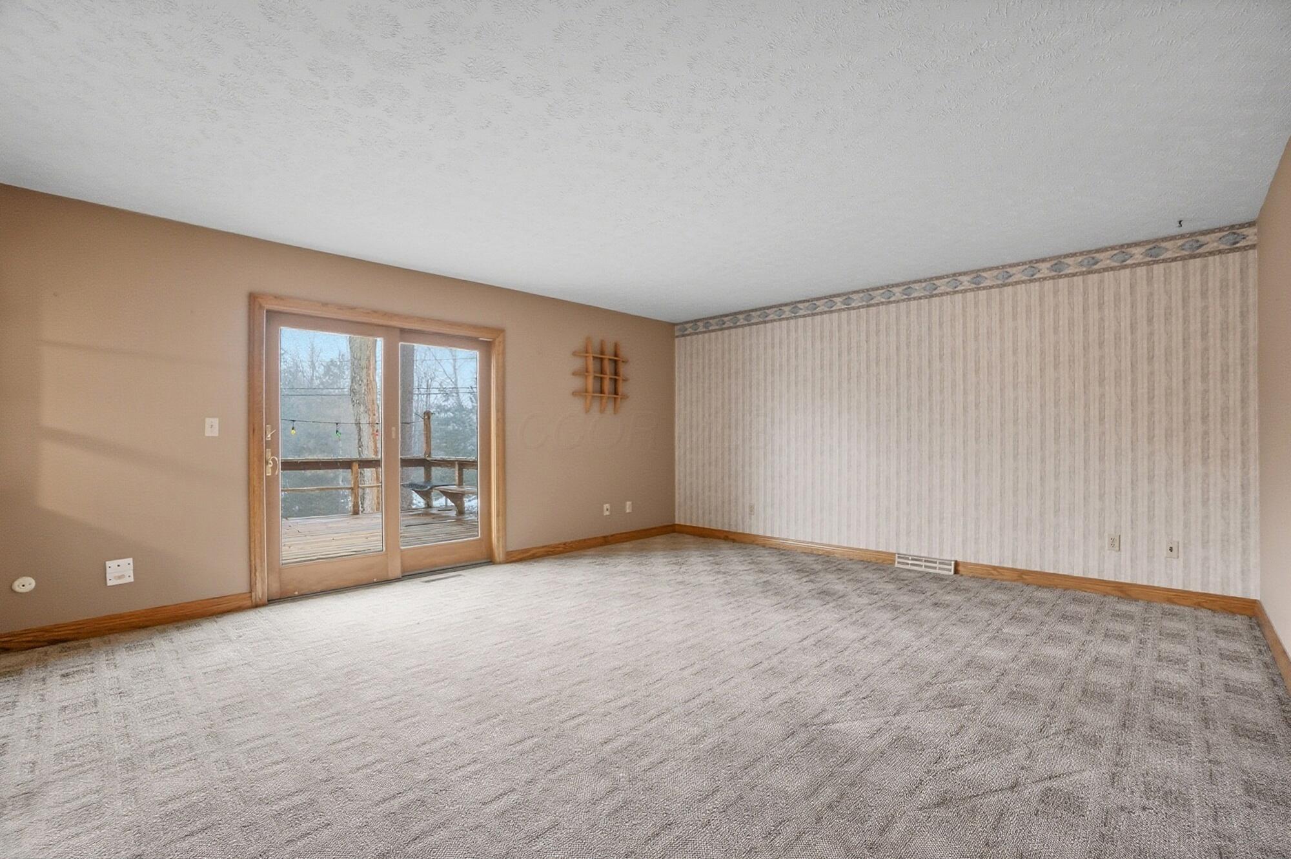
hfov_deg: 100.4
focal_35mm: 15
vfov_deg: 77.3
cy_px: 430
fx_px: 538
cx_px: 646
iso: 100
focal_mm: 10
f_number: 4
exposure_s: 1/100
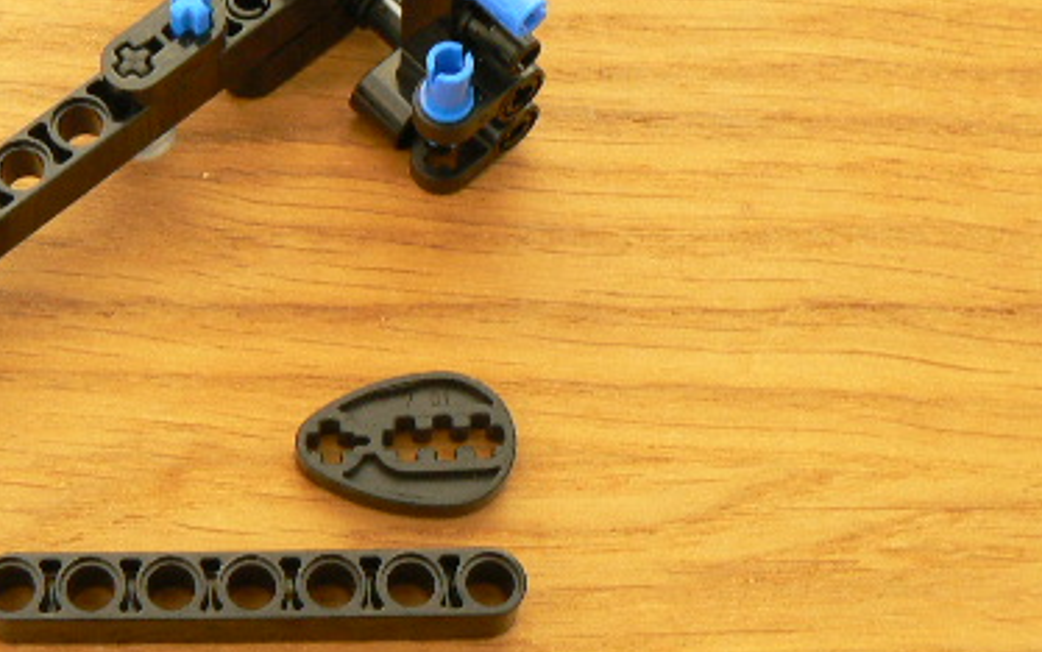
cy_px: 178
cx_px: 284
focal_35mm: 69
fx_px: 1960
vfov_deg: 18.8
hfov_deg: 29.4
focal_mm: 6
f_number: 5
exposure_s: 2
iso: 100
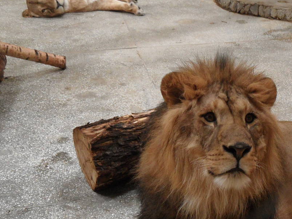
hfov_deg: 28.7
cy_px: 196
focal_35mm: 64
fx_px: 540
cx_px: 280
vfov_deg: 22.4
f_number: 3.4
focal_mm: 5.3
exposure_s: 1/8
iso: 200
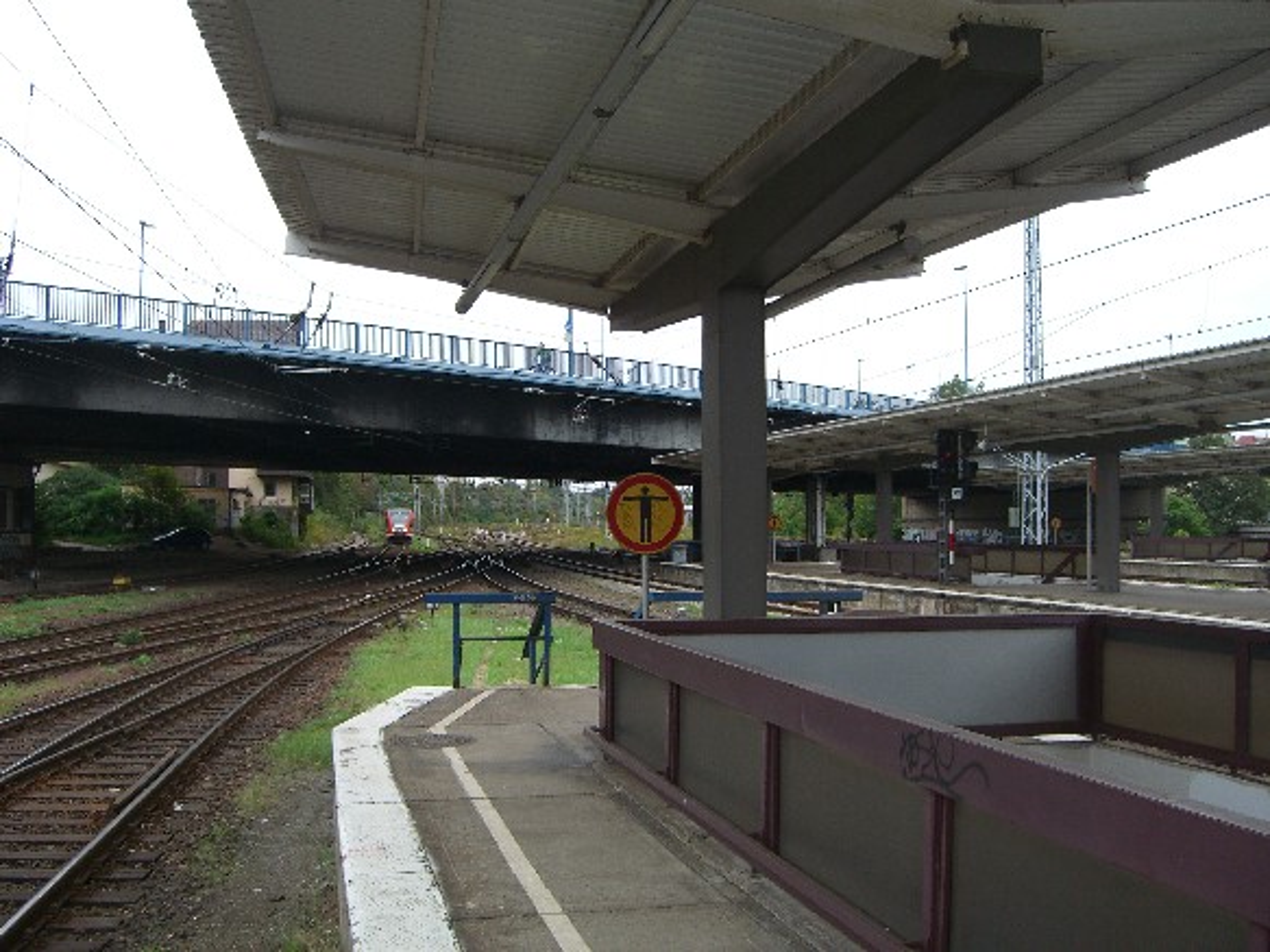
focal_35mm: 38
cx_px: 635
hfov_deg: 49.0
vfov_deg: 37.7
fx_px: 1394
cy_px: 476
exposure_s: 1/60
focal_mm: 7.9
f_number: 2.8
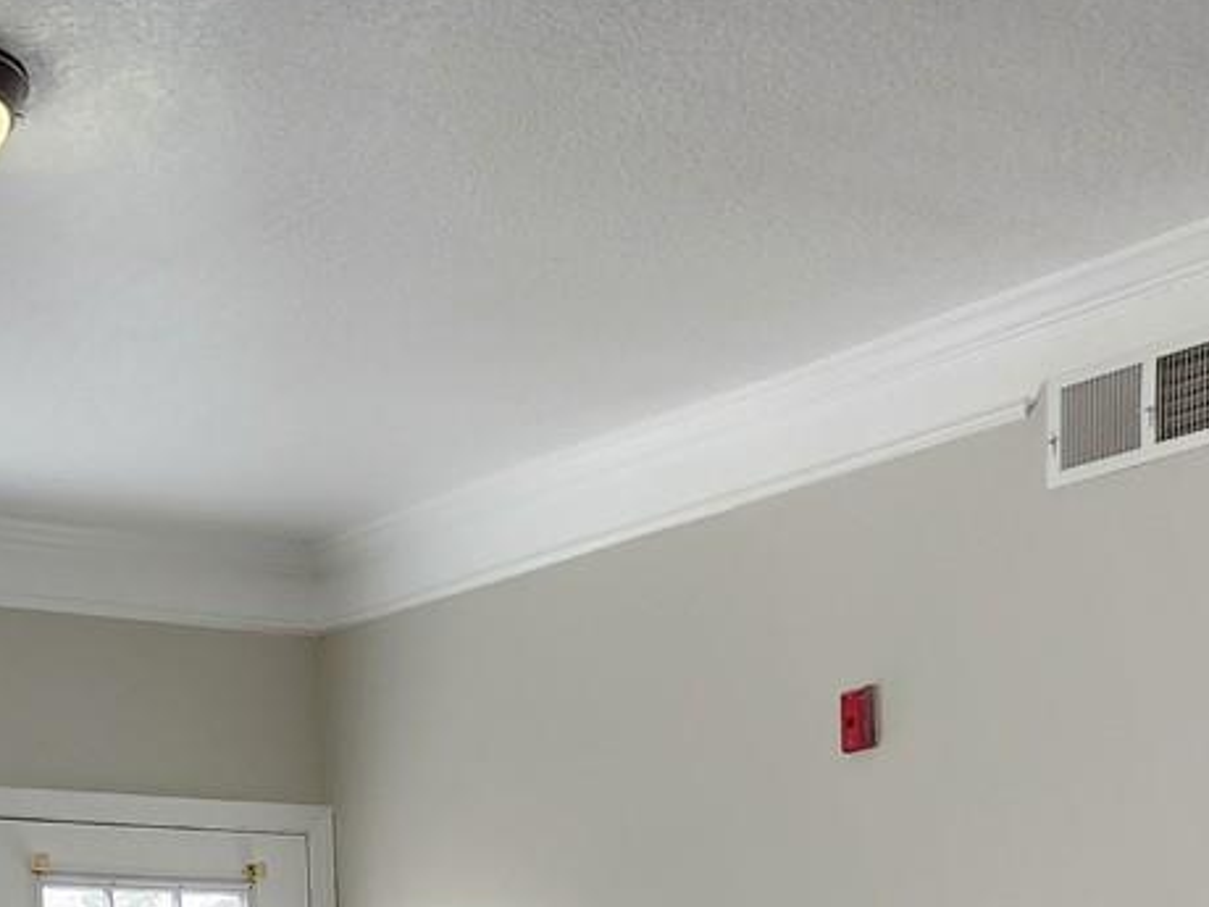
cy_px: 1499
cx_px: 410
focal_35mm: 80
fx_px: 2794
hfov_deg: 24.3
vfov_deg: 16.2
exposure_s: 1/120
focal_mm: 6.4
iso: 400
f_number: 1.8
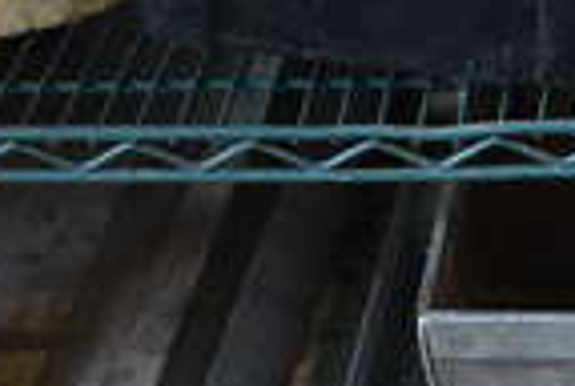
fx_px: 1841
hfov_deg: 16.9
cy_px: 655
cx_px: 720
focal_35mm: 115
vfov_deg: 11.3
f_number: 3.5
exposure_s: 1/200
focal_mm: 18
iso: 800
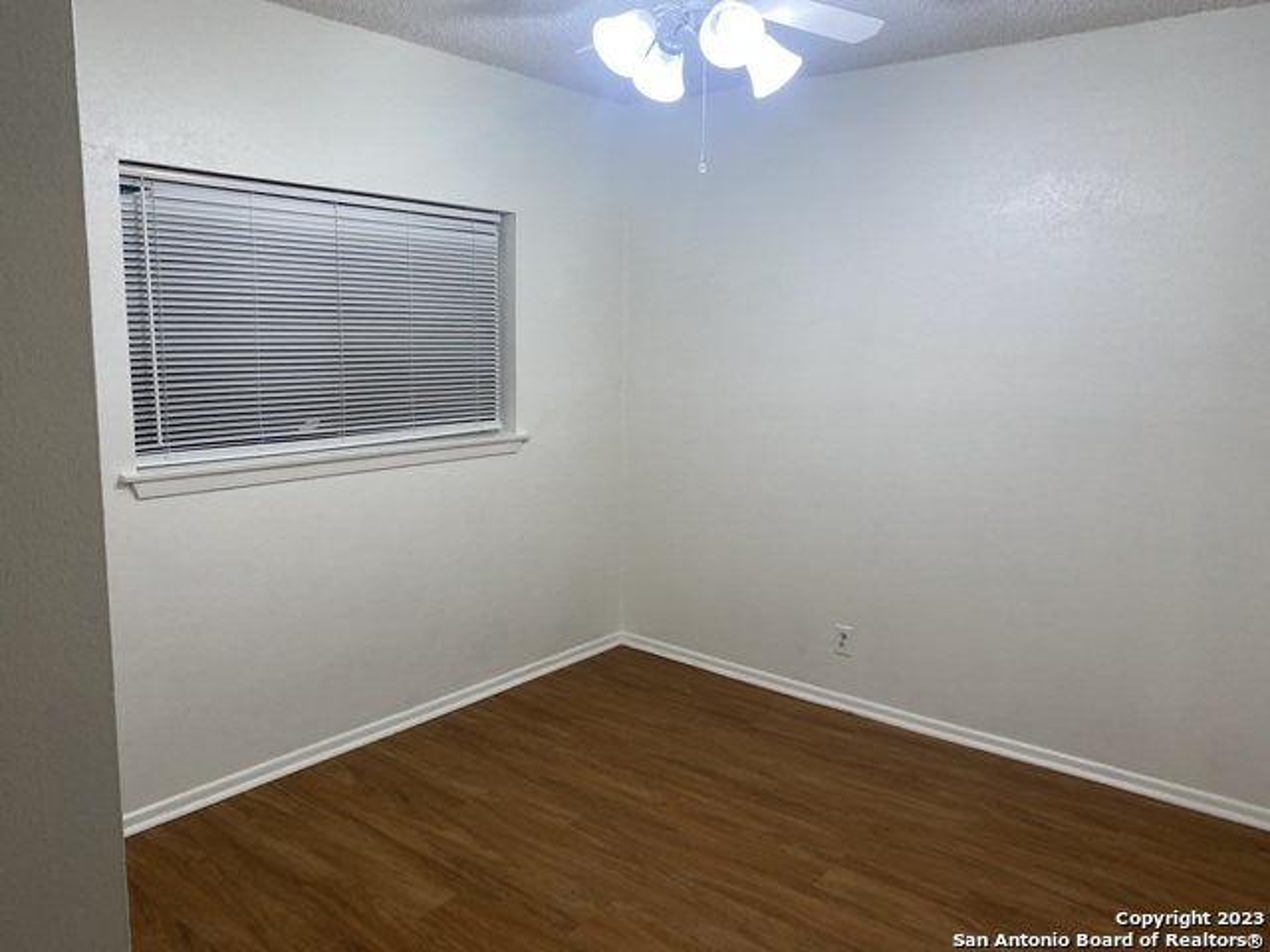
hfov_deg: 67.3
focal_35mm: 26
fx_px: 954
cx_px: 635
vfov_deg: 53.1
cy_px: 476
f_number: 1.8
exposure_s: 1/60
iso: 64
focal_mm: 4.25
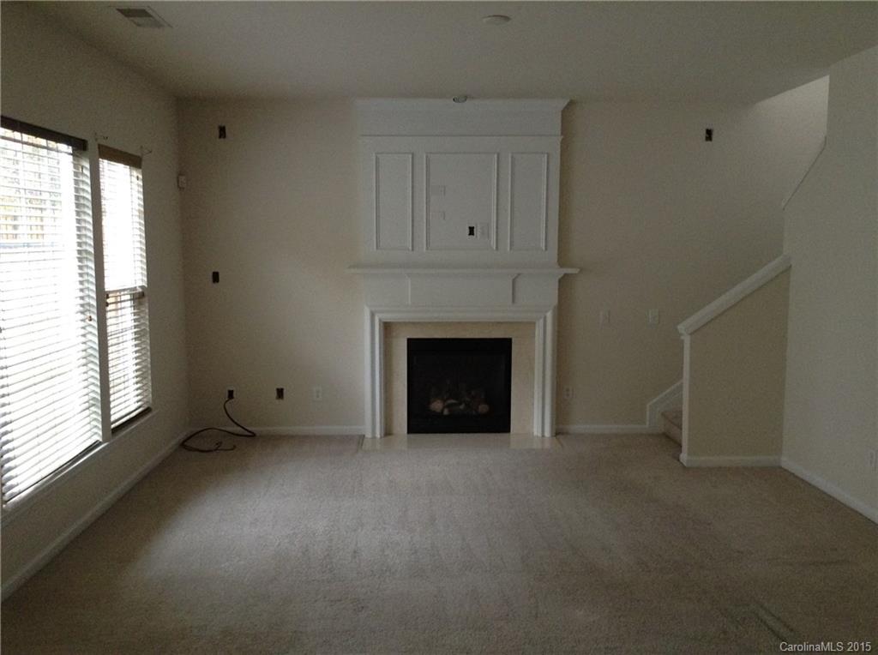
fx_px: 835
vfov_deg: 42.8
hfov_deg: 55.4
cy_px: 328
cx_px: 439
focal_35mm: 33
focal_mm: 3.3
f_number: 2.4
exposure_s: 1/24
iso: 160
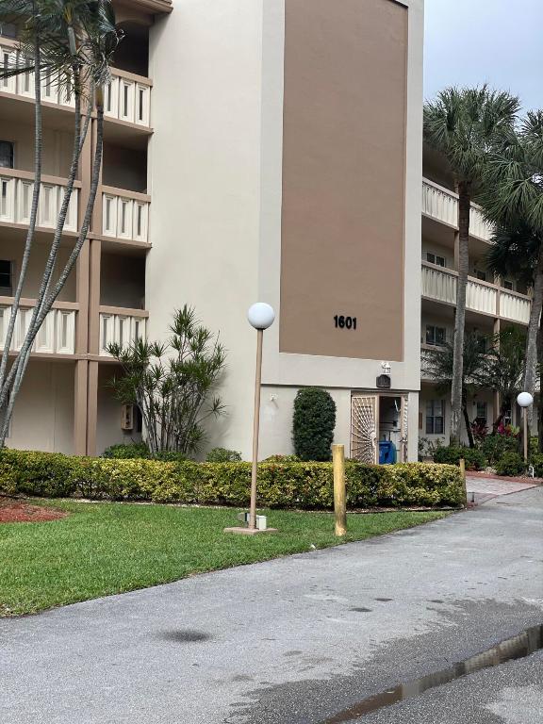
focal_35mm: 52
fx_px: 1088
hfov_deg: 28.0
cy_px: 362
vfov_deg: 36.8
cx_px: 272
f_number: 2
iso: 32
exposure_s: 1/888
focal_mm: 6
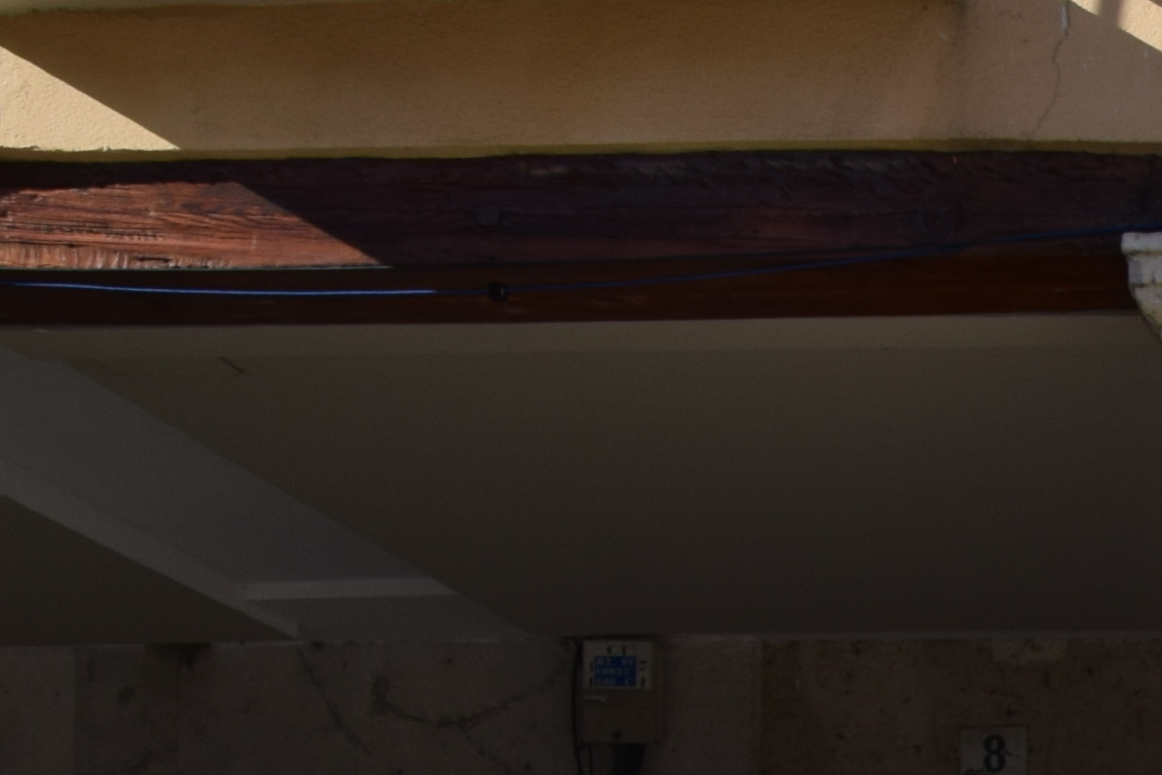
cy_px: 1404
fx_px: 3906
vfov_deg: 10.6
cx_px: 1933
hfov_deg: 15.2
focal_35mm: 121
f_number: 9
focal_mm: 18
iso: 200
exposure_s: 1/320
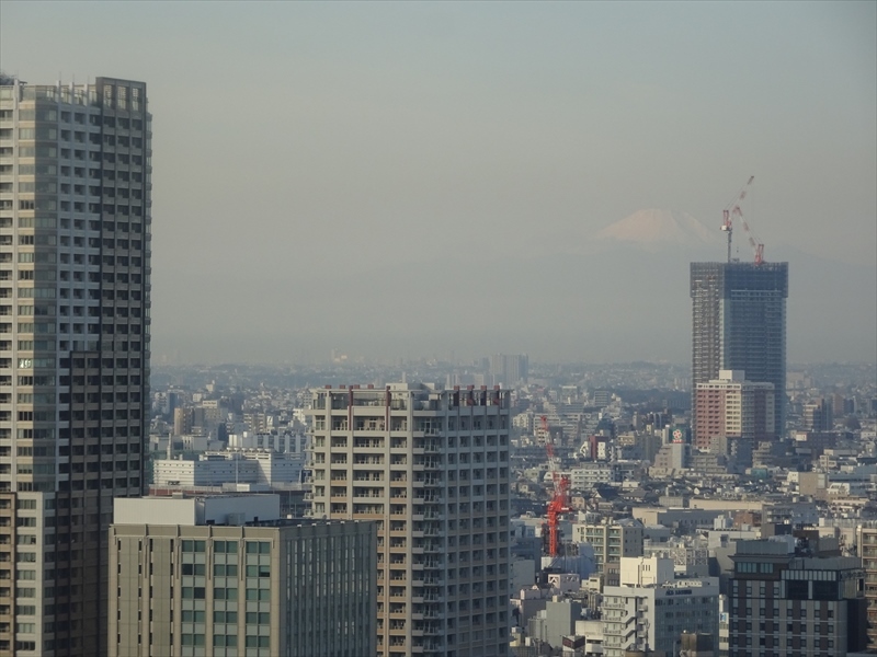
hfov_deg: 11.1
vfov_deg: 8.3
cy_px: 328
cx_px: 438
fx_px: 4510
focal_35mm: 178
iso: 125
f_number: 5.6
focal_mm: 30.42
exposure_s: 1/200
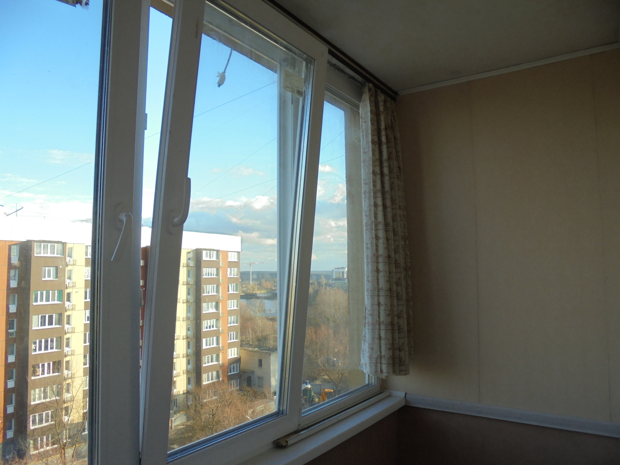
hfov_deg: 67.3
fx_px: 466
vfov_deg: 53.1
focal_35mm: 26
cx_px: 310
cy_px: 232
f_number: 3.5
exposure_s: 1/200
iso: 100
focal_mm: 4.6
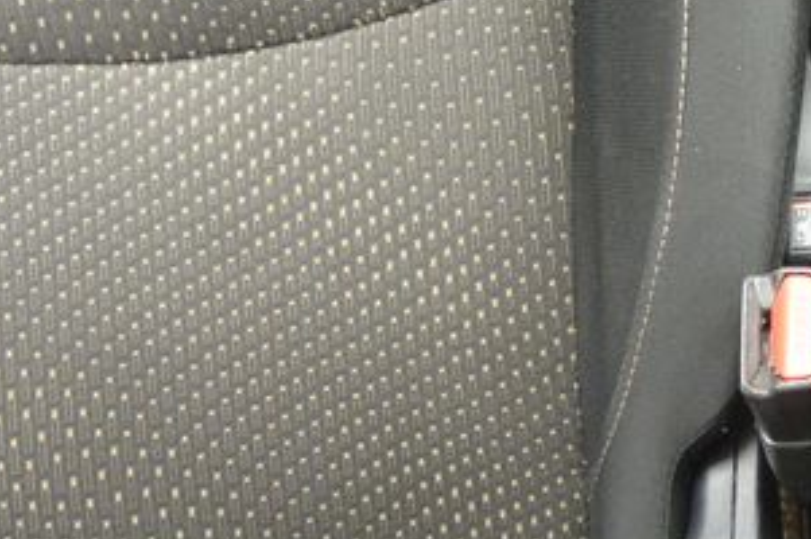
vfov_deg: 14.5
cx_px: 1086
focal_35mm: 92
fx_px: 2070
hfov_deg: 20.1
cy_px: -23
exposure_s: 1/60
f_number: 3.5
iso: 450
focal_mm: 10
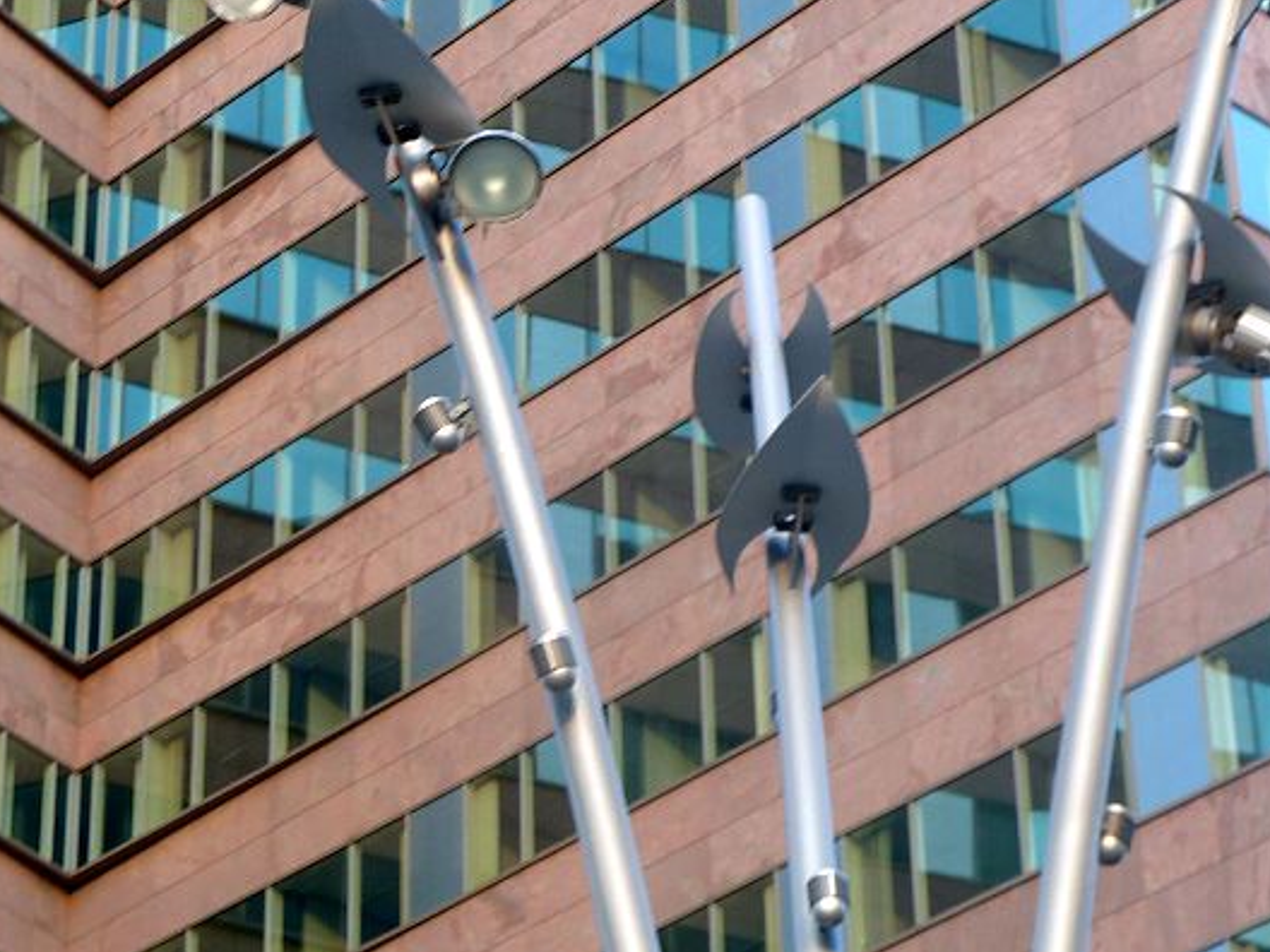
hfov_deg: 15.1
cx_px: 399
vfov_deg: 11.4
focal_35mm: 130
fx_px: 4769
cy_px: 144
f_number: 4.1
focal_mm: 11
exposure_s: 1/50
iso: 80
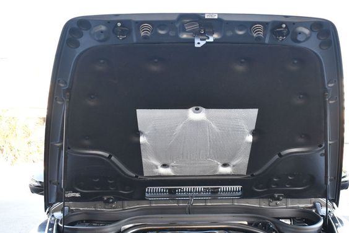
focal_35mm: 41
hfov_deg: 47.2
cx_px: 198
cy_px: 130
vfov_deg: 32.7
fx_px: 398
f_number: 3.5
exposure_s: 1/200
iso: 800
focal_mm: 18
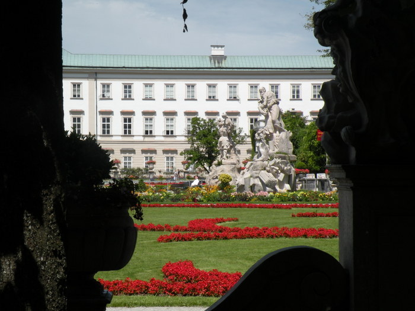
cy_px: 156
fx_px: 1211
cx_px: 208
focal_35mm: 101
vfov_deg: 14.6
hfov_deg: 19.4
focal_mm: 17.9
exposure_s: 1/264
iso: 64
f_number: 7.1
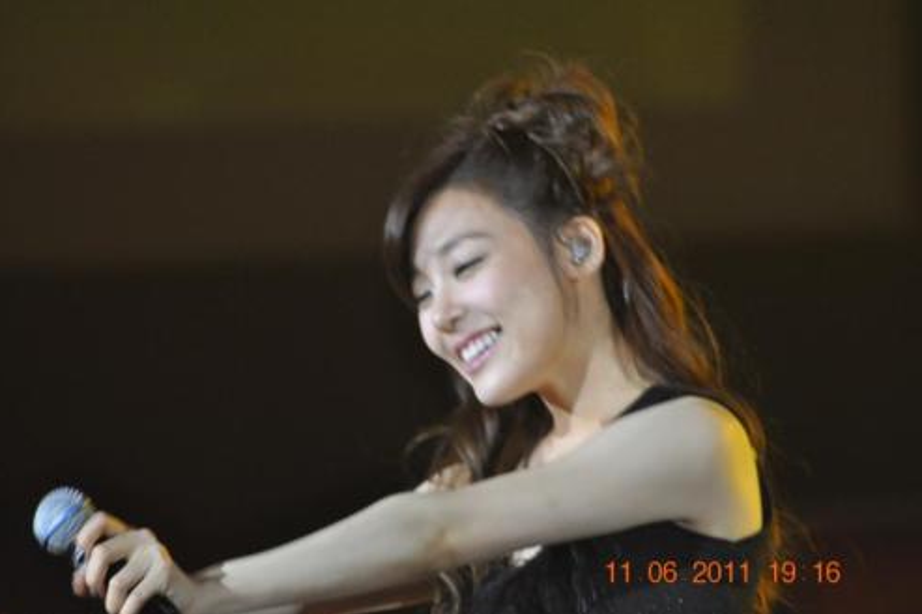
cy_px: 309
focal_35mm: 456
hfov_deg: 4.5
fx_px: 11670
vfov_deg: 3.0
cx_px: 462
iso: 1600
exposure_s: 1/160
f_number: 5.6
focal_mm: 300
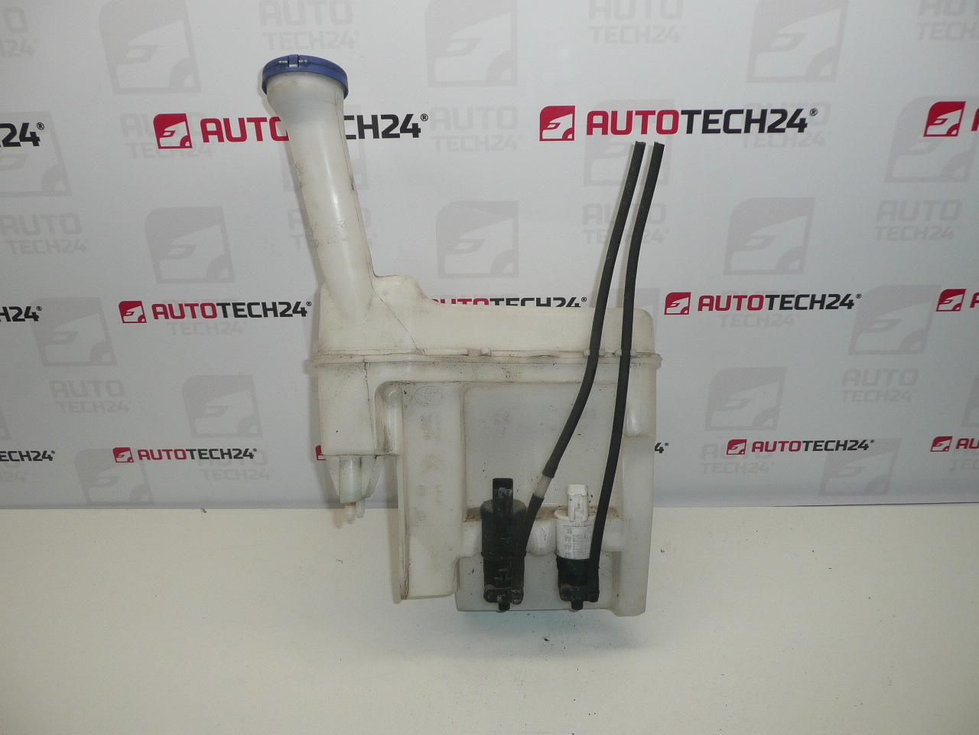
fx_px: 848
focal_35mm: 30
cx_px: 490
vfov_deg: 46.8
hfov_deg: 60.0
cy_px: 368
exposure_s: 1/125
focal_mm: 4.6
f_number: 3.3
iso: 100
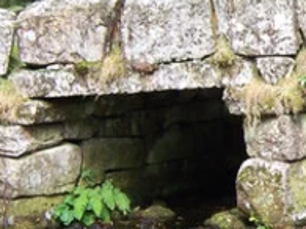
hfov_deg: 16.9
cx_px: 330
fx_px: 998
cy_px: 100
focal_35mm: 113
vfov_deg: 13.1
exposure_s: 1/125
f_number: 3.4
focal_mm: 5.5
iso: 80
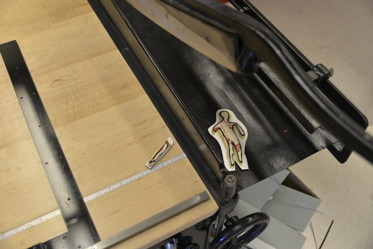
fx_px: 394
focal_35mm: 38
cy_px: 124
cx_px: 186
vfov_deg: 35.1
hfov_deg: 50.7
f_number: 4.5
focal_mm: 38
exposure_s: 1/80
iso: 400
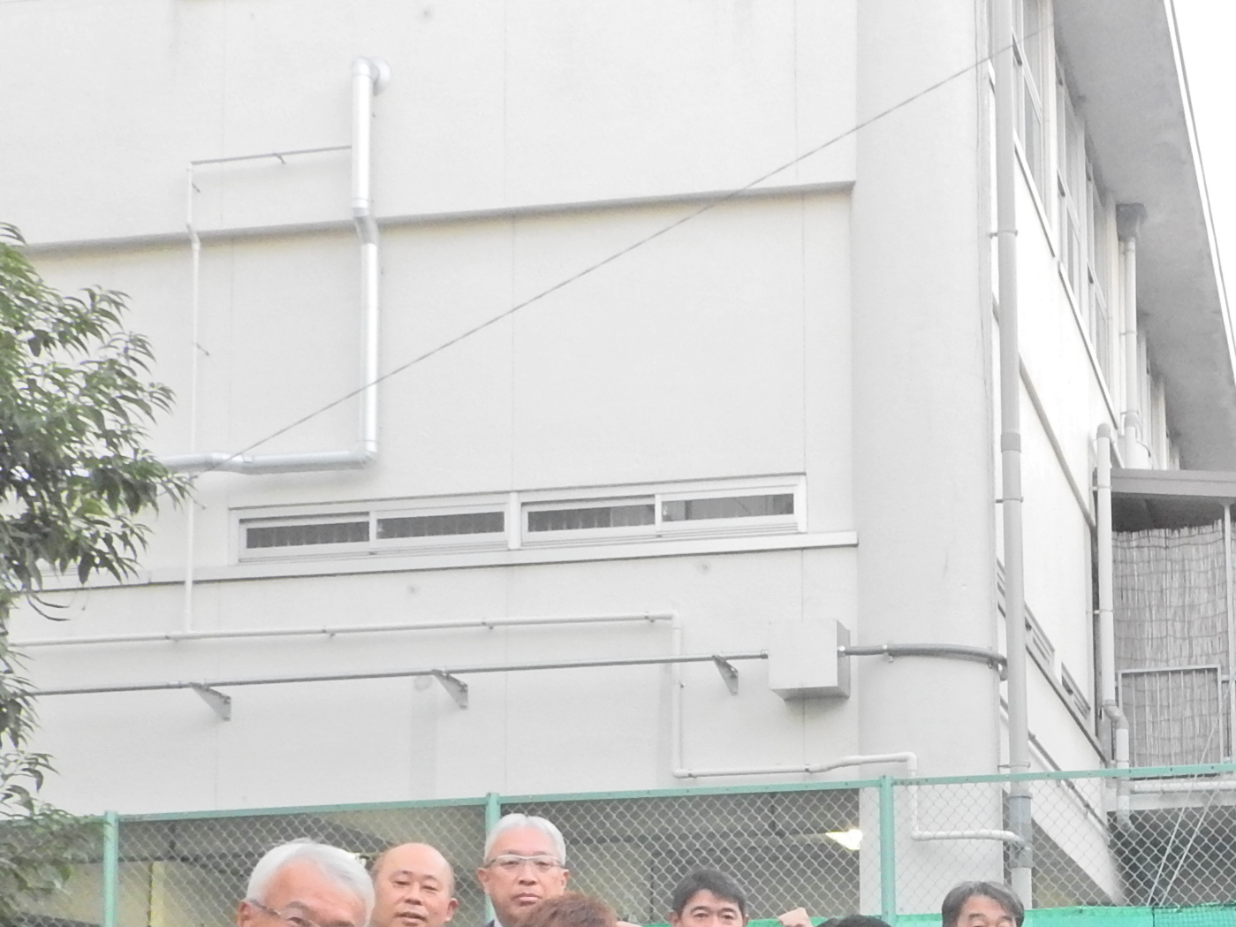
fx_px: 1999
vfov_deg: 24.6
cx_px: 1171
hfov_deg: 32.2
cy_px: 971
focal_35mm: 56
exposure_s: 1/30
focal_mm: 4.3
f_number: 4.8
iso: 400
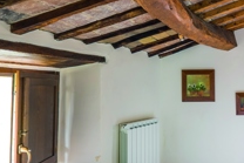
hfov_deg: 48.4
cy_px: 155
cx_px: 212
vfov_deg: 34.3
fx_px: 244
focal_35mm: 36
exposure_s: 1
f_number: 8
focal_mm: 10
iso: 250
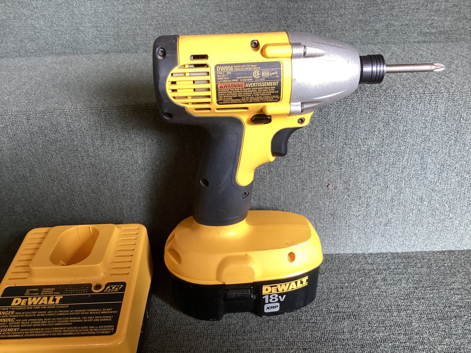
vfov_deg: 45.4
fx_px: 422
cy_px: 176
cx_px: 236
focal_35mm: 31
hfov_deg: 58.3
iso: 160
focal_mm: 3.3
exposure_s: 1/60
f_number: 2.4
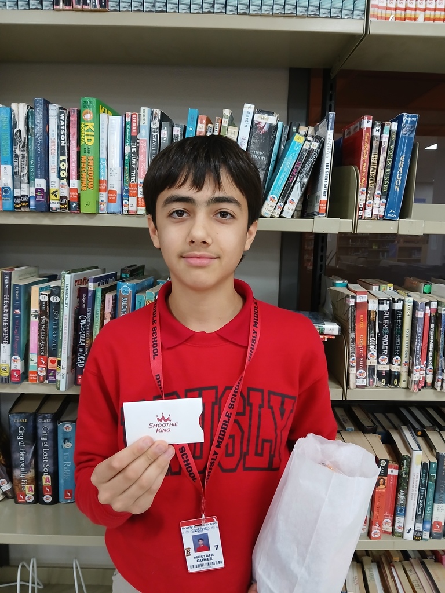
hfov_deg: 53.1
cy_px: 296
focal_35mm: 26
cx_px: 222
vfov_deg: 67.3
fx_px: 446
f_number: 1.8
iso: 200
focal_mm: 3.98
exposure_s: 1/60
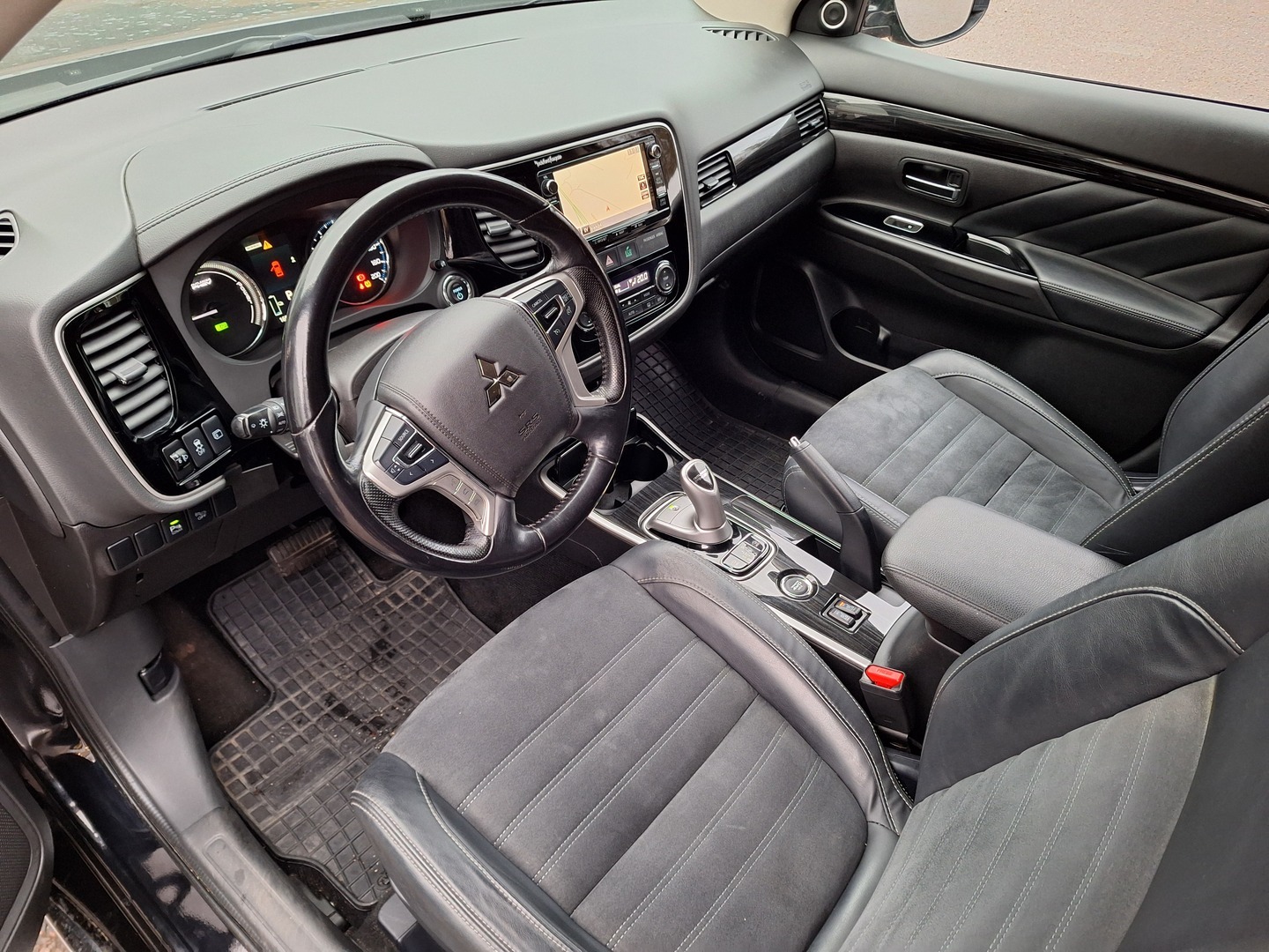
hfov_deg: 73.9
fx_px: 843
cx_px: 634
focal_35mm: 23
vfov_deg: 58.9
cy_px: 476
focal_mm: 5.54
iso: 320
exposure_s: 1/25
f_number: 1.8
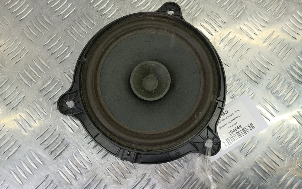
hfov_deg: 72.6
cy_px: 88
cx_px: 151
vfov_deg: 49.2
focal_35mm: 25
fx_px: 206
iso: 105
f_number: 1.6
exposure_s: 1/50
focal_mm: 4.11
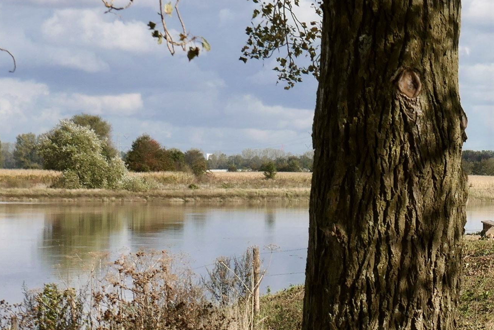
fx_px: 2470
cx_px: 682
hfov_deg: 11.1
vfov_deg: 7.6
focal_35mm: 180
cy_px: 205
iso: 200
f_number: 5.6
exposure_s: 1/1000
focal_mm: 22
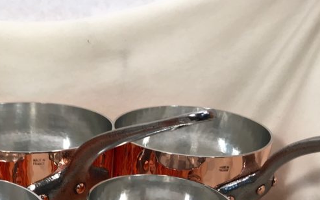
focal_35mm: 65
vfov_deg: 19.3
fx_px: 567
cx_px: 31
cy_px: 207
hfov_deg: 30.1
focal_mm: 3.99
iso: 25
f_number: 1.8
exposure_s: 1/60
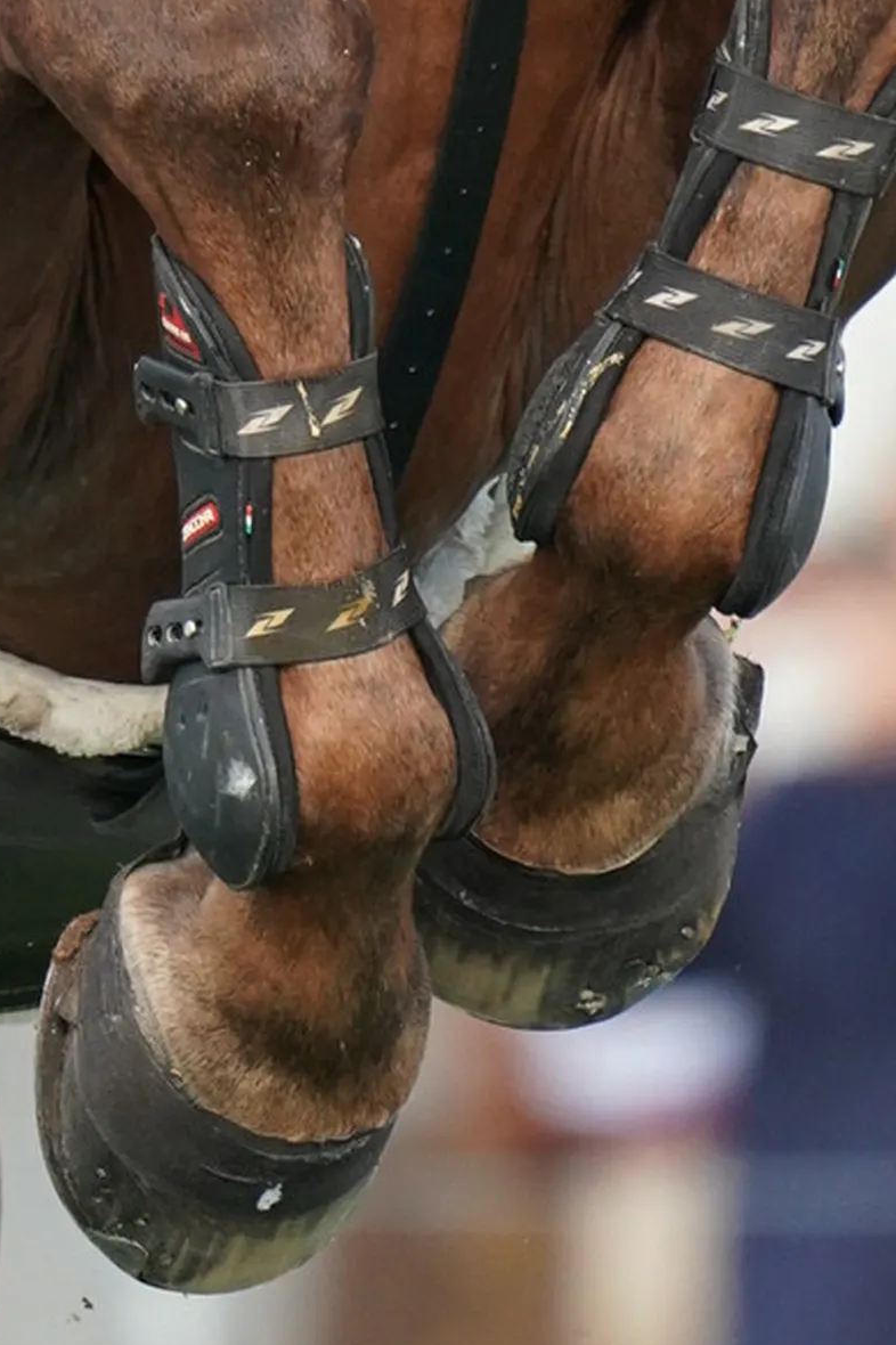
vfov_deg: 0.8
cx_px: -58
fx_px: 100963
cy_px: -518
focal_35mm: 2703
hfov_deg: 0.5
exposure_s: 1/2000
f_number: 6.3
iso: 1600
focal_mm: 600
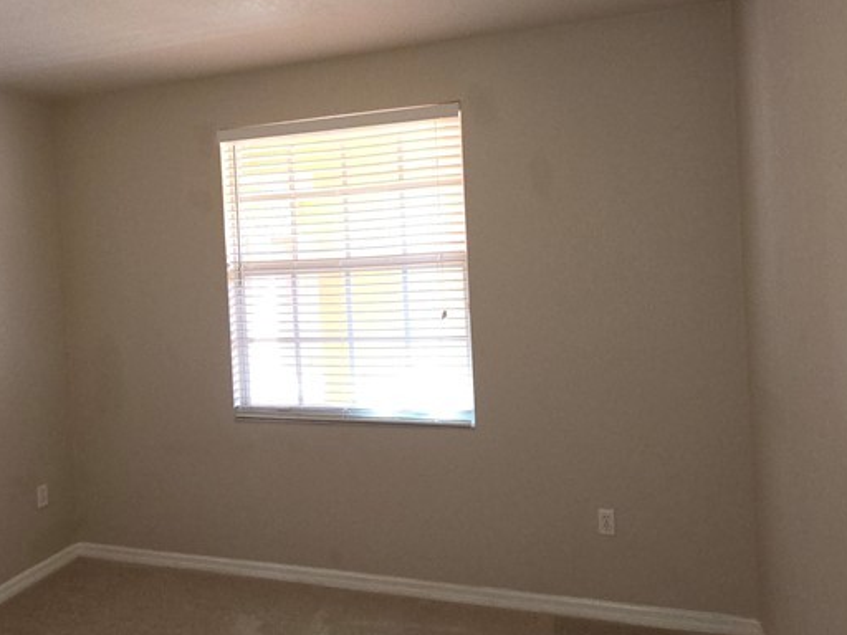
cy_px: 265
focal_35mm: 26
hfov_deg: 67.0
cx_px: 366
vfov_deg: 52.8
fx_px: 636
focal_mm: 2.2
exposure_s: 1/60
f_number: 2.2
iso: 250
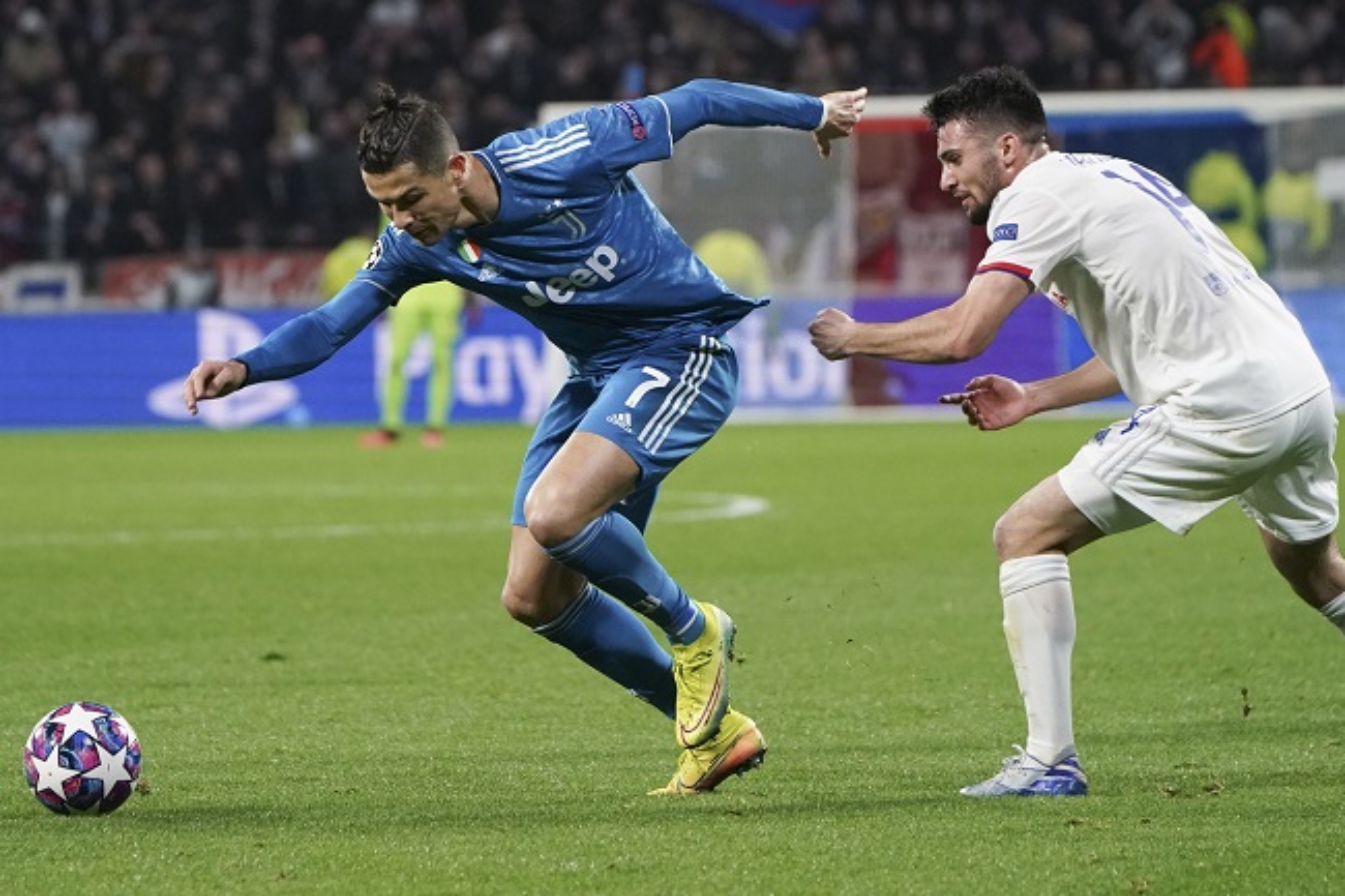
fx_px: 9786
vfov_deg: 5.2
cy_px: 448
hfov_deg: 7.9
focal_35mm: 262
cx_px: 672
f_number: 5.6
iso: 5000
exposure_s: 1/1000
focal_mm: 262
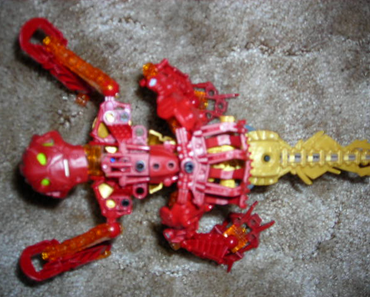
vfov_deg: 37.4
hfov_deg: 45.8
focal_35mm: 40
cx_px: 193
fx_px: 438
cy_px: 149
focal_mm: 6.3
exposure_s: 1/60.1
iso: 50
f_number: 3.2
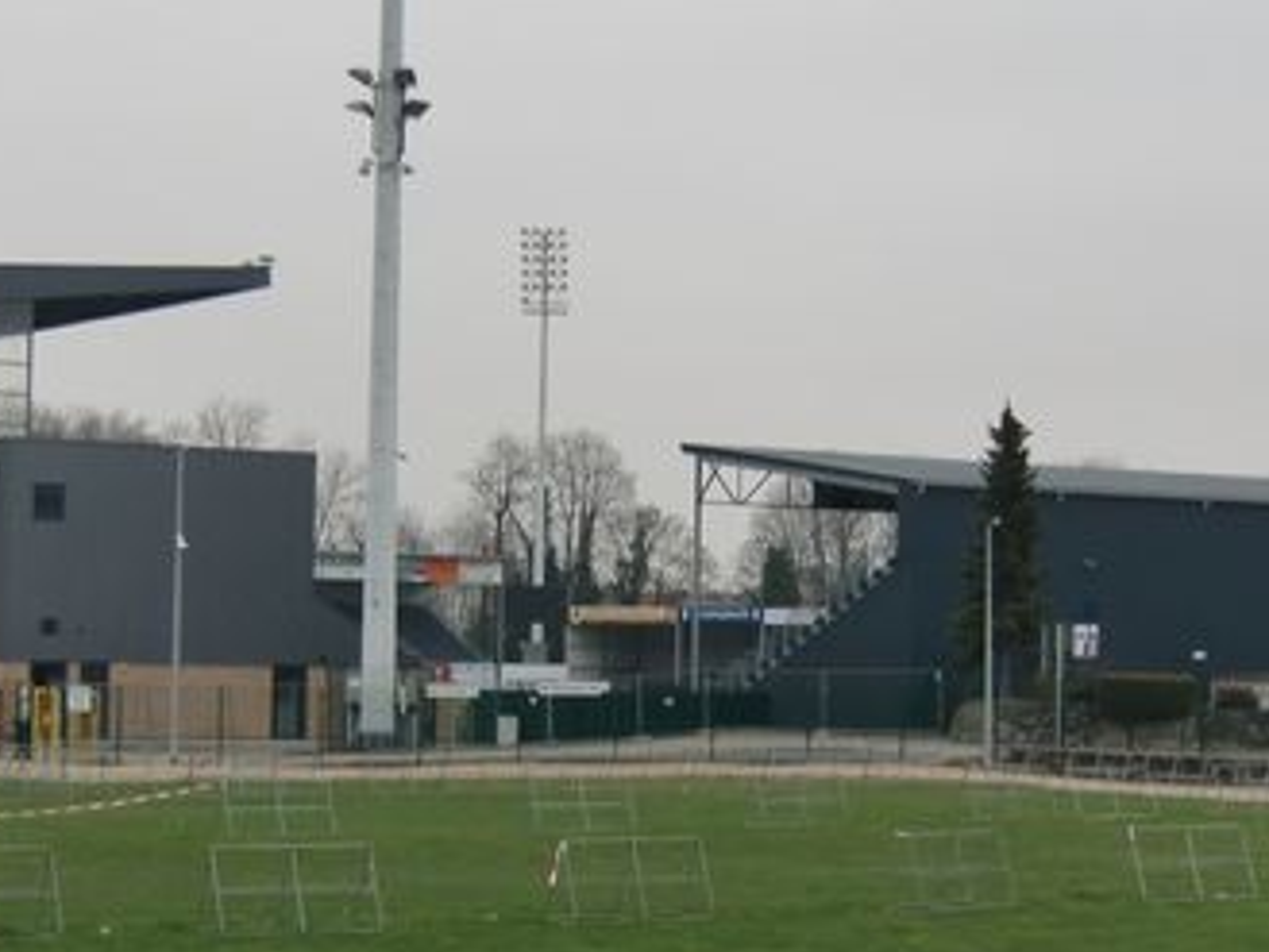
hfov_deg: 23.0
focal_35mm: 85
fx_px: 3117
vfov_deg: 17.4
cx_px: 490
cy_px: 495
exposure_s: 1/60
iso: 64
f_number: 3.8
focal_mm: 7.1
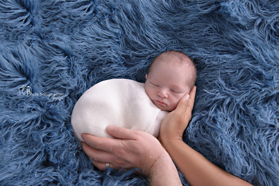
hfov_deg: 44.5
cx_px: 140
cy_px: 93
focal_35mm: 44
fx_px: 341
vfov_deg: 30.5
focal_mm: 44
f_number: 5.6
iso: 100
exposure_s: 1/160
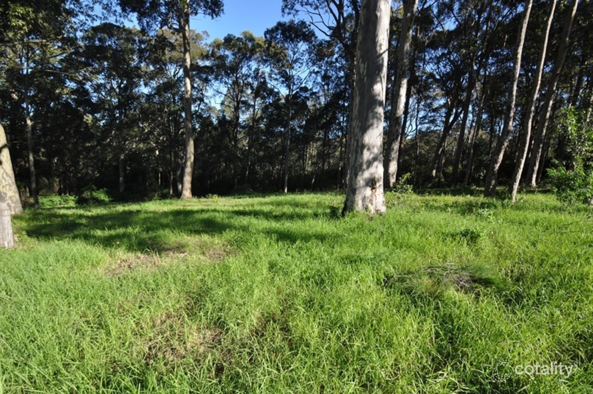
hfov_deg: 95.1
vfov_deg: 71.9
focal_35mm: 16
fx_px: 271
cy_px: 197
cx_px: 296
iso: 200
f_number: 7.1
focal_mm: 11
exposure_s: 1/200
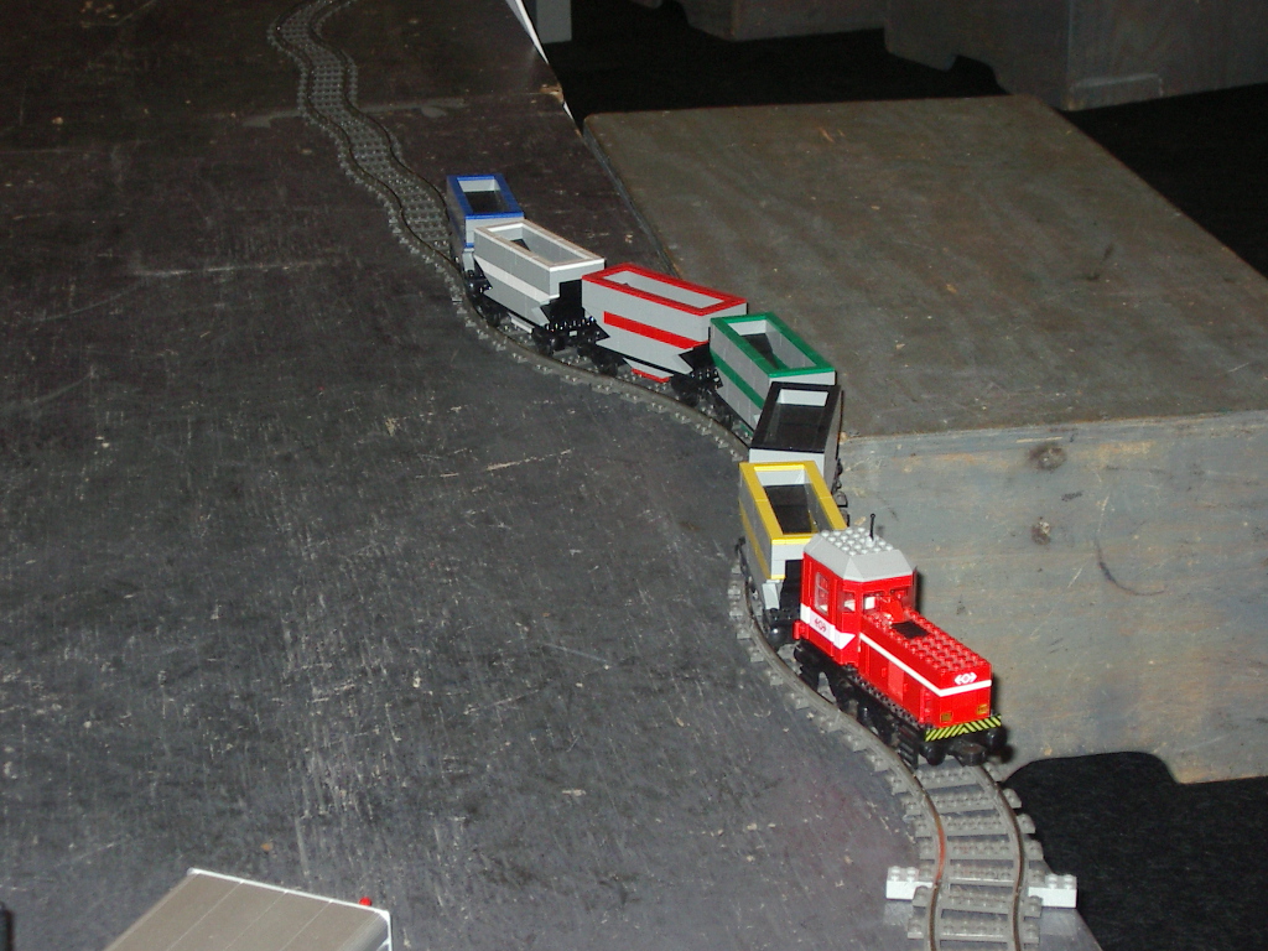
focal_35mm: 76
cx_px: 634
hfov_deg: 25.7
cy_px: 476
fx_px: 2784
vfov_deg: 19.4
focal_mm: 11.5
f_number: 3.8
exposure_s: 1/80
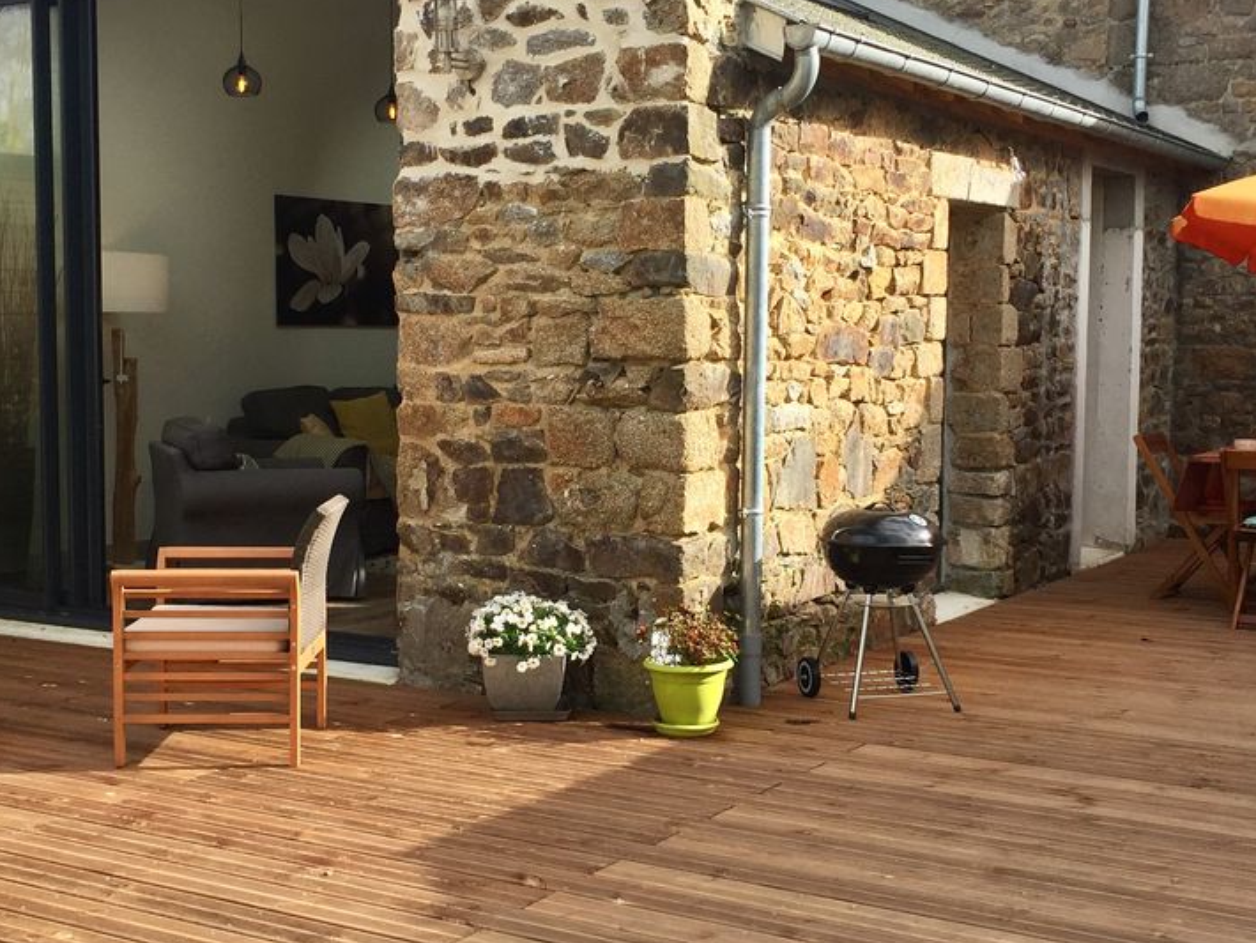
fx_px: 1779
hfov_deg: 38.9
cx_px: 598
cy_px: 472
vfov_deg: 29.7
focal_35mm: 49
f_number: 2.2
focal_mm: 4.15
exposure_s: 1/920
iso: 32
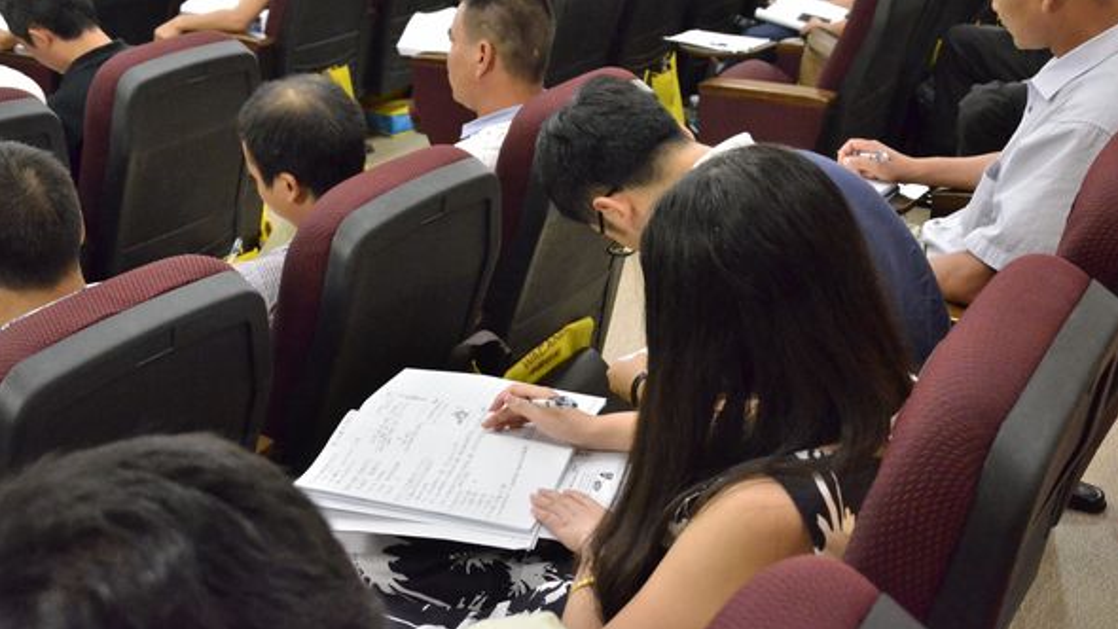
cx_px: 565
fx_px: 1512
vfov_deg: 23.5
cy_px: 283
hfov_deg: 40.6
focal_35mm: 51
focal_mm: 32
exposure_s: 1/100
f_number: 5.6
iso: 5000
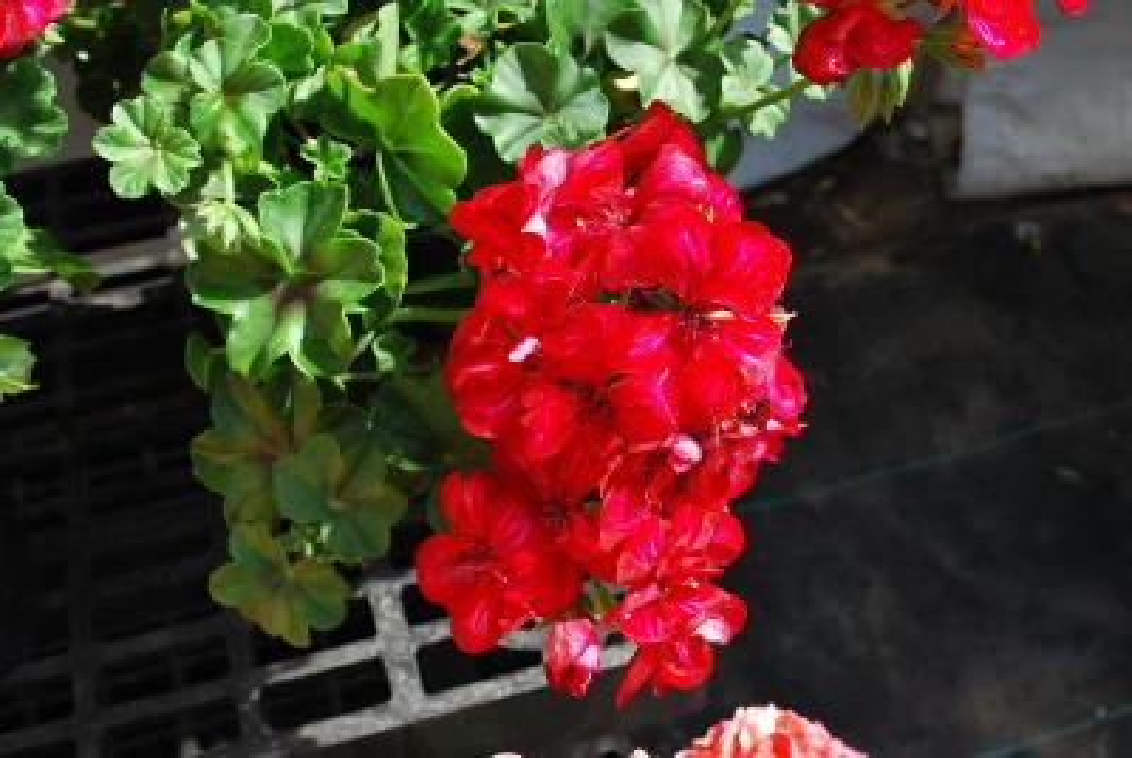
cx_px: 566
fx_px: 1323
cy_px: 379
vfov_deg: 32.0
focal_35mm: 42
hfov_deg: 46.3
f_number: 8
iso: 100
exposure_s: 1/80
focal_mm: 28
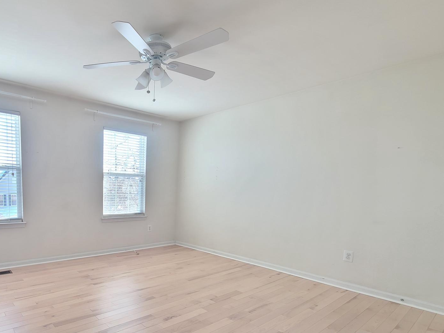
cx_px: 123
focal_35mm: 19
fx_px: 244
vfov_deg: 67.1
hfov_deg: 79.6
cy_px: 217
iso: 100
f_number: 2.2
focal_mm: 2.2
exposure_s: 1/100
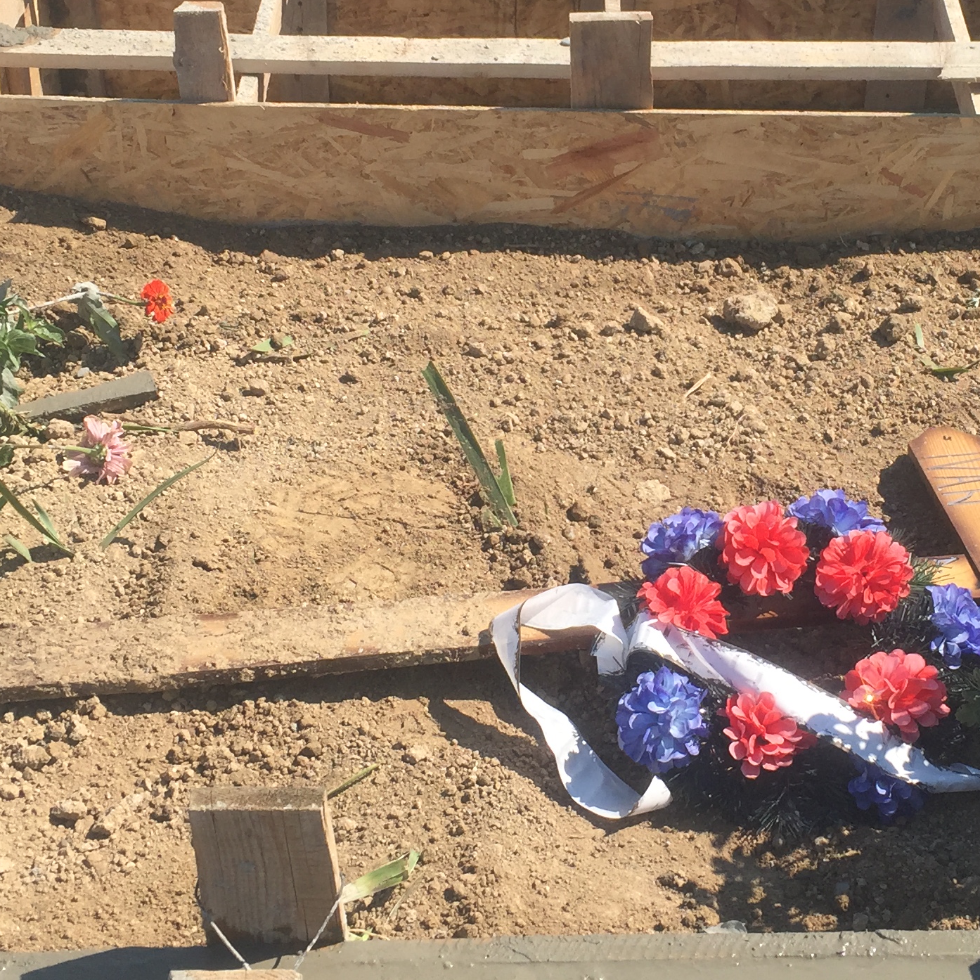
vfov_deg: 28.5
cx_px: 669
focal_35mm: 60
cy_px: 380
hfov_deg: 28.4
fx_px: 1922
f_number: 2.2
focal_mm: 4.15
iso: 32
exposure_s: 1/1412
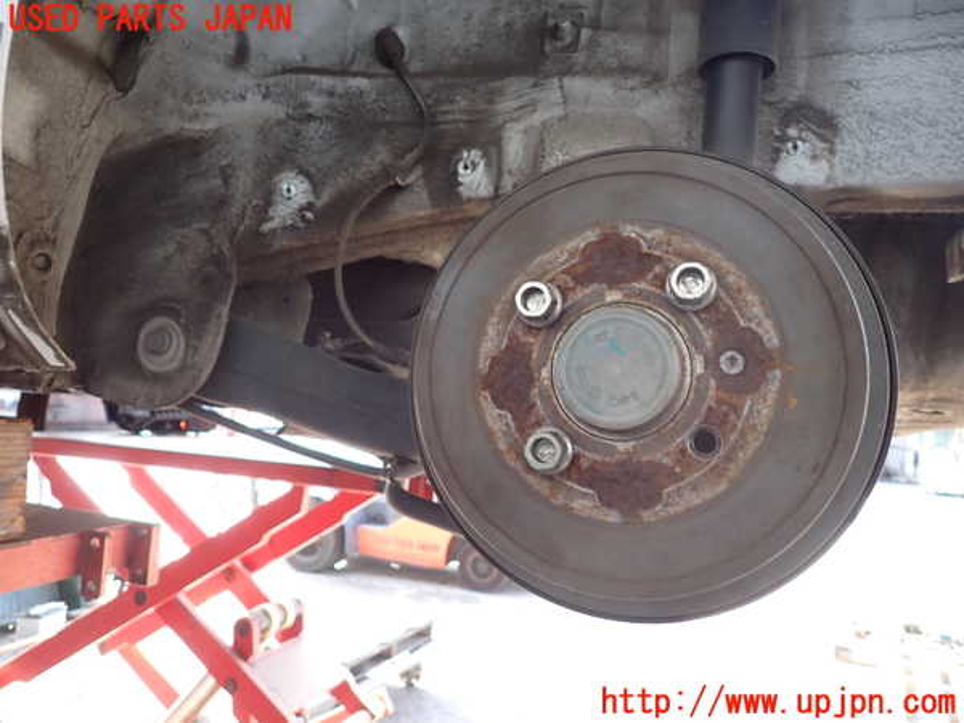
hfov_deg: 69.4
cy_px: 362
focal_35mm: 25
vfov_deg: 54.9
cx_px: 482
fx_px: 696
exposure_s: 1/100
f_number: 2
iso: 200
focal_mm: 4.5
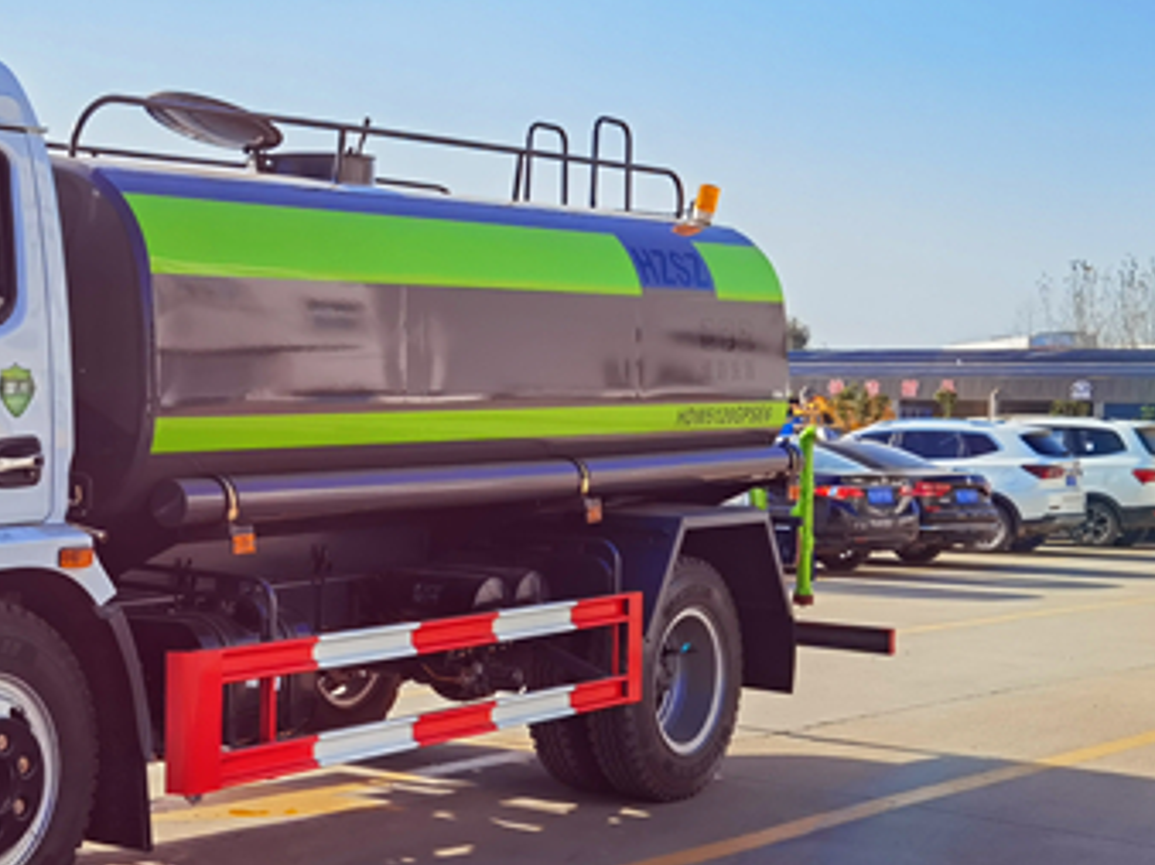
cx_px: 68
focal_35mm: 64
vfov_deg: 22.9
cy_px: 472
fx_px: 2134
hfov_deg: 28.8
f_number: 1.9
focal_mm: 6.71
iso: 50
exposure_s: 1/3413
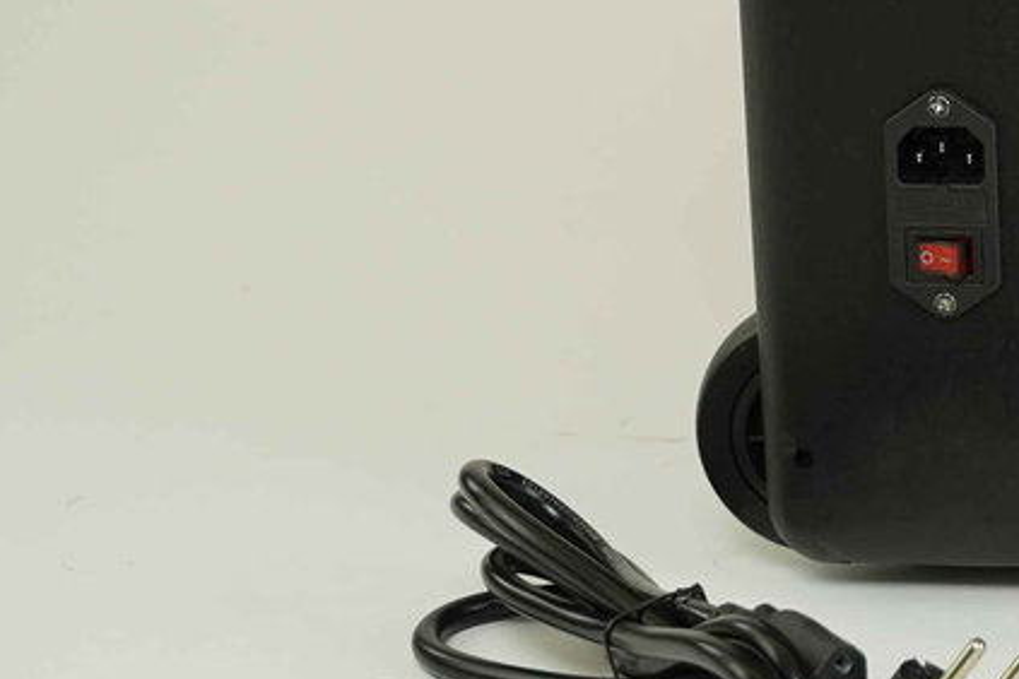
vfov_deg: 7.9
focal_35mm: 168
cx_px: 1985
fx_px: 4755
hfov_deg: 11.2
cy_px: -527
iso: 1000
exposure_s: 1/1000
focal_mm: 37
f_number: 3.5
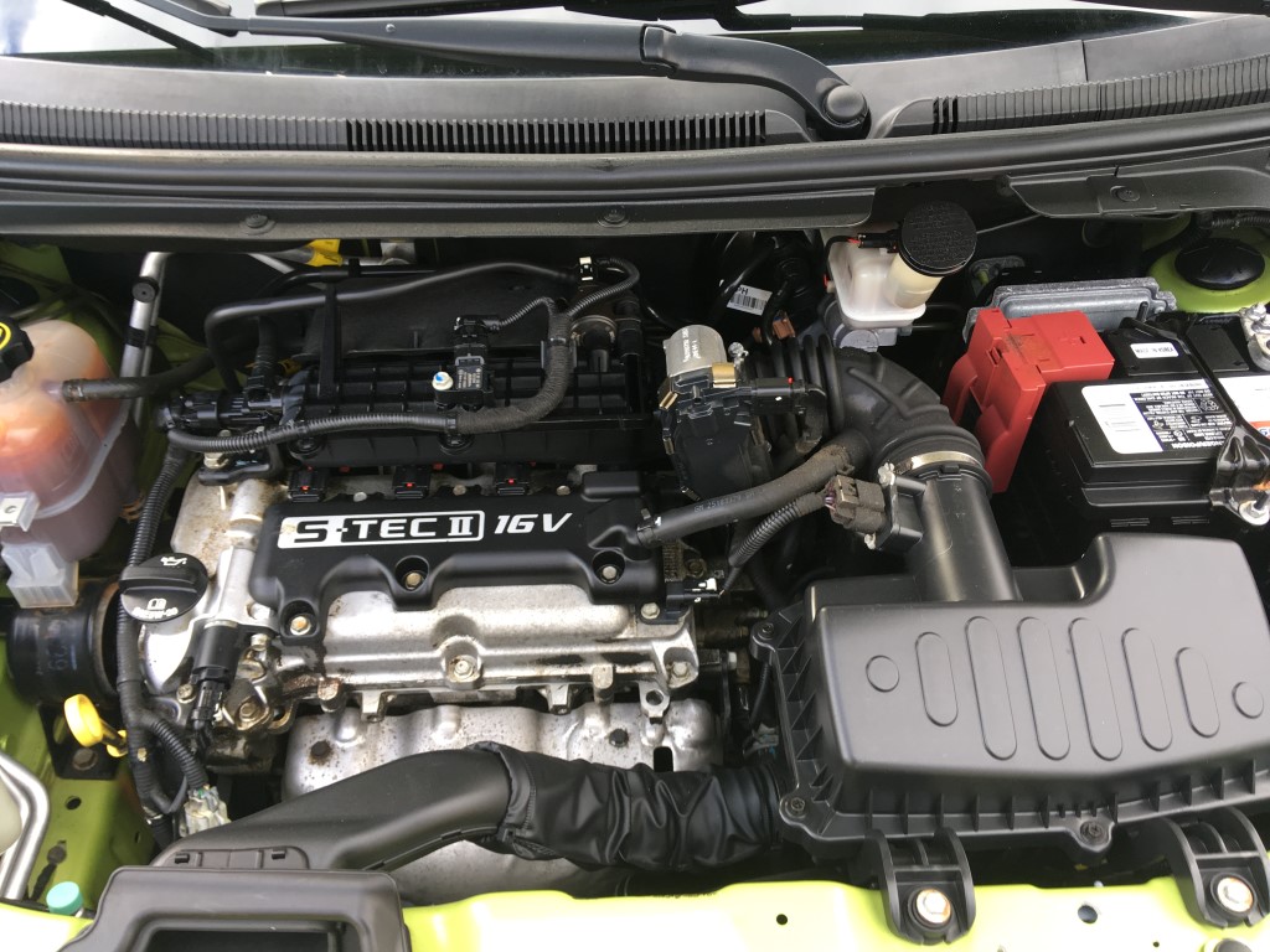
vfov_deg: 48.2
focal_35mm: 29
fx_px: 1064
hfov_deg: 61.7
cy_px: 476
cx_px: 635
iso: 32
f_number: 2.2
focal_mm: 4.15
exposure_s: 1/60
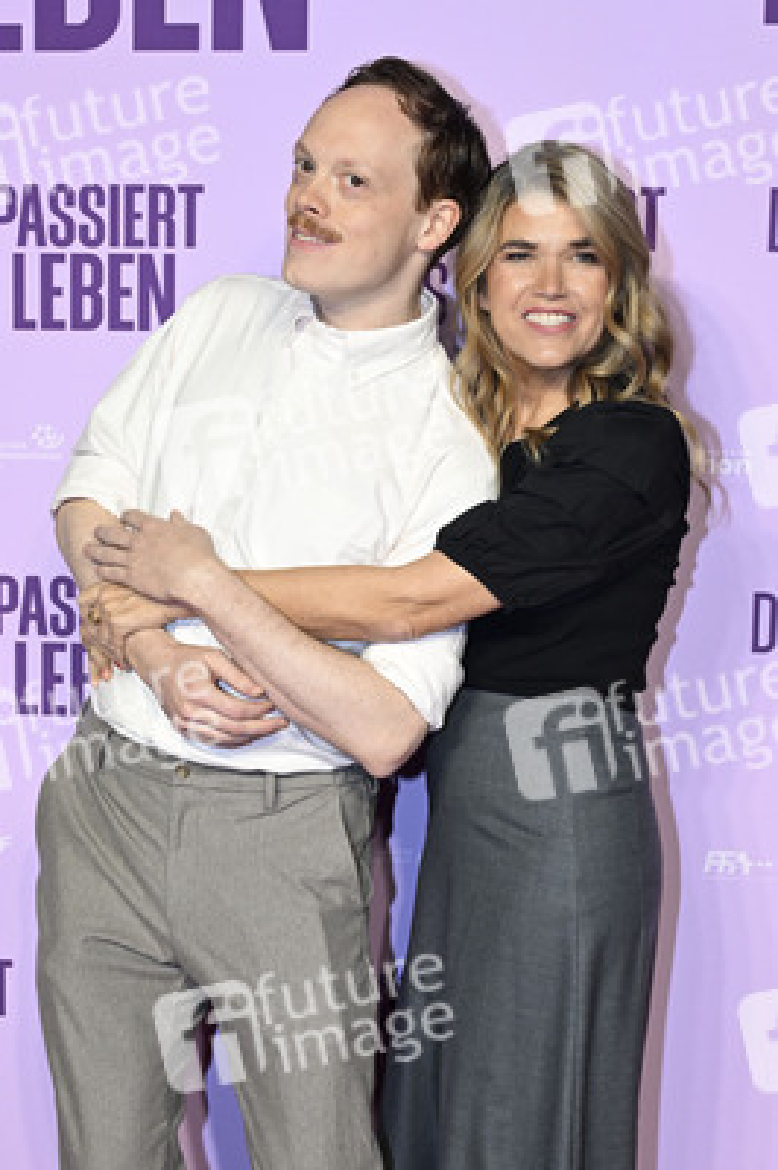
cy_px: 585
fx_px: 1136
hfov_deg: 37.8
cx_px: 389
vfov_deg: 54.5
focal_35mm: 35
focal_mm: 35
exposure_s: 1/200
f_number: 4.5
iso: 1250
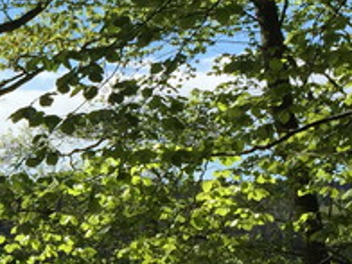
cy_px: 212
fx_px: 1444
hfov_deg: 12.8
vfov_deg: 10.4
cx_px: -248
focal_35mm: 142
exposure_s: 1/2083
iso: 32
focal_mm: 4.15
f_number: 2.2
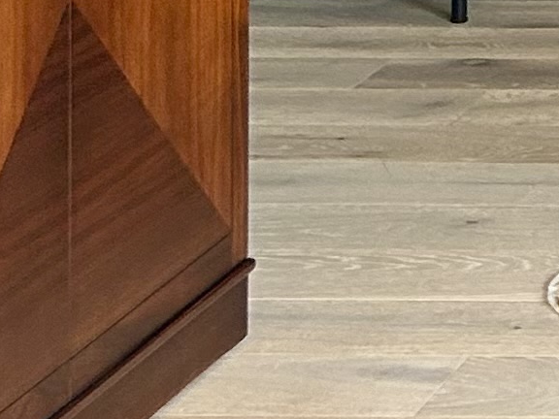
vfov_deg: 7.5
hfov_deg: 9.2
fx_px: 2939
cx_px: 1552
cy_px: -667
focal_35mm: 182
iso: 100
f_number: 1.5
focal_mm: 5.7
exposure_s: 1/121
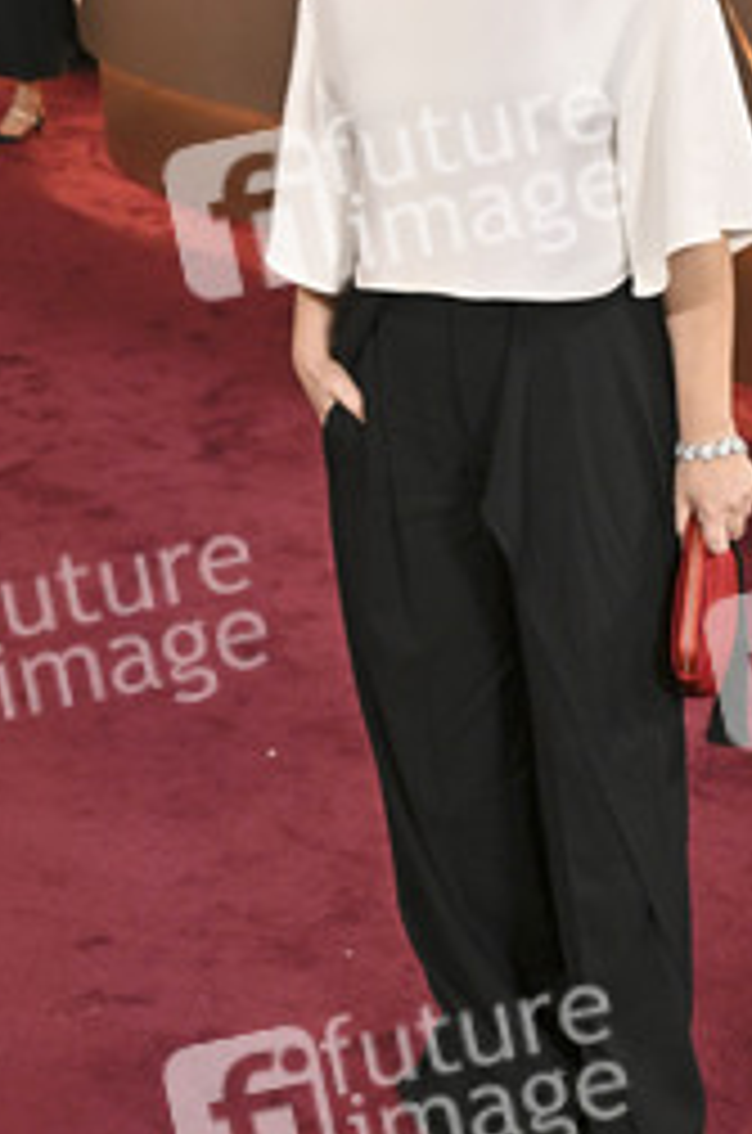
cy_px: 418
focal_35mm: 62
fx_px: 1951
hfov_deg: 21.7
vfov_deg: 32.3
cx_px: 527
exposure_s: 1/320
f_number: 5.6
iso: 2500
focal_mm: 39
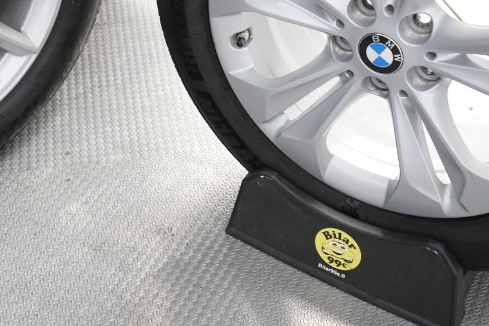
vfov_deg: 20.7
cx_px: 184
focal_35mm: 64
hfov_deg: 31.3
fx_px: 869
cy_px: 15
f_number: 4
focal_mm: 30
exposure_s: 1/60
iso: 4000
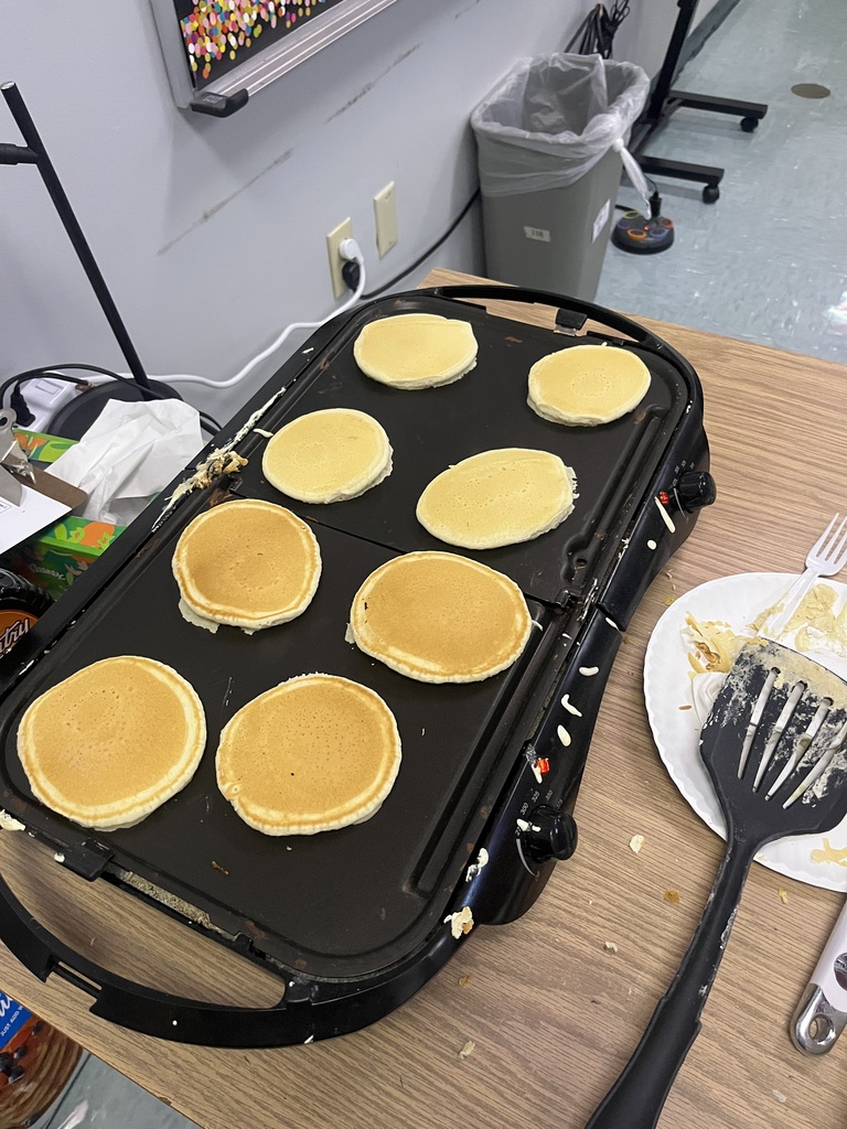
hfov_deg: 53.1
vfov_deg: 67.3
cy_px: 564
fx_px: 848
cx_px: 424
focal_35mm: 26
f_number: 1.6
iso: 500
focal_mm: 5.1
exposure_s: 1/60
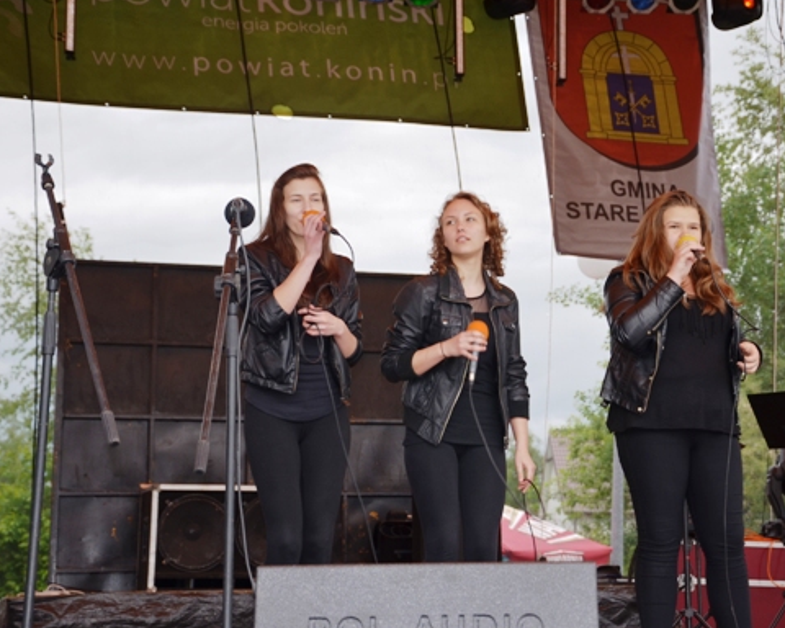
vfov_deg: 20.4
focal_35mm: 75
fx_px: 1742
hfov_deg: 25.3
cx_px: 492
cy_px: 319
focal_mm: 40
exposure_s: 1/100
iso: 100
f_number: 4.5
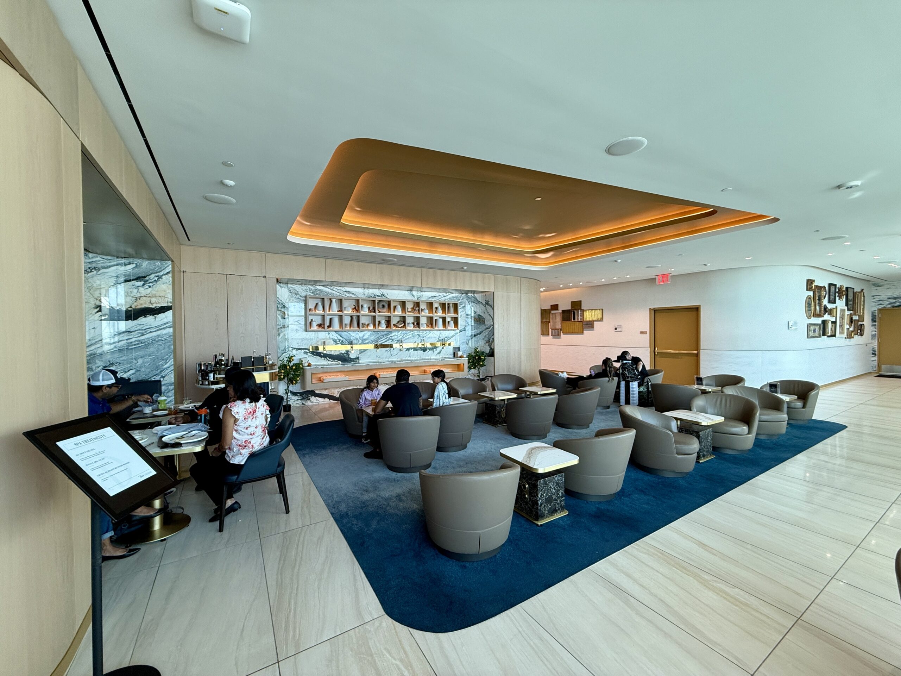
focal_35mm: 14
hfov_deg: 102.1
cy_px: 338
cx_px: 450
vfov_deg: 85.7
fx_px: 364
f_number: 2.2
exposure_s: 1/103
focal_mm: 2.22
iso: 80
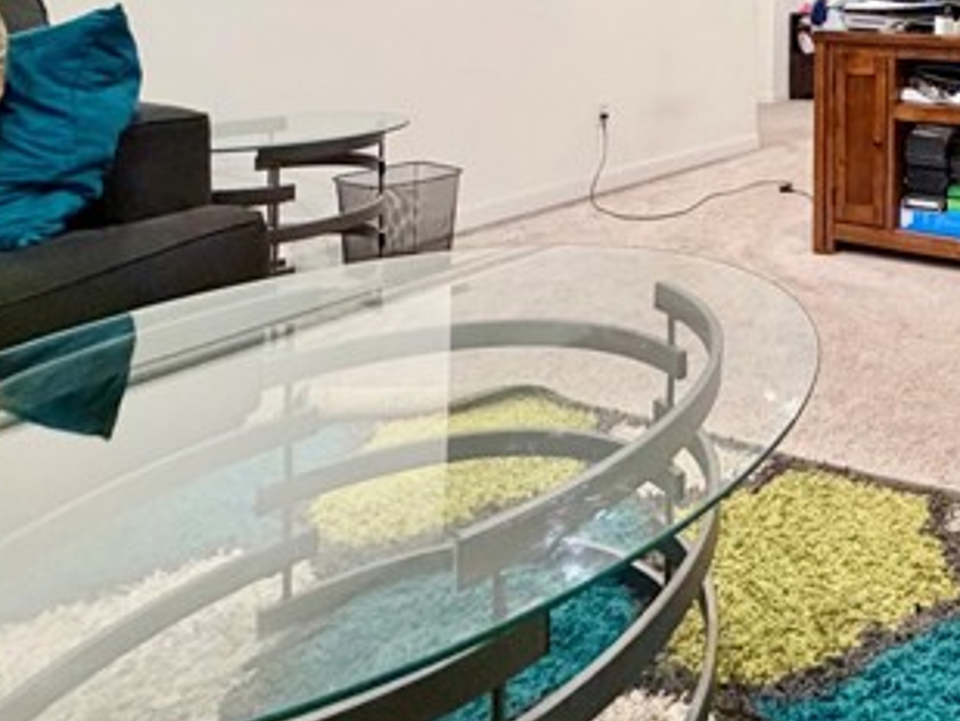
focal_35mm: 29
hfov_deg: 50.6
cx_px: 948
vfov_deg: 41.9
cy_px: 0
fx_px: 805
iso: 400
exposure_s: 1/60
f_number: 2.2
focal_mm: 2.22
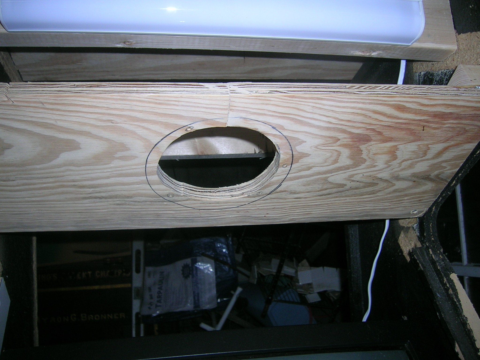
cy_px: 180
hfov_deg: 52.6
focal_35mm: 35
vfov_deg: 40.7
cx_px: 240
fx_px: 485
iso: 50
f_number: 2.8
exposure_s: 1/60.1
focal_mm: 5.4
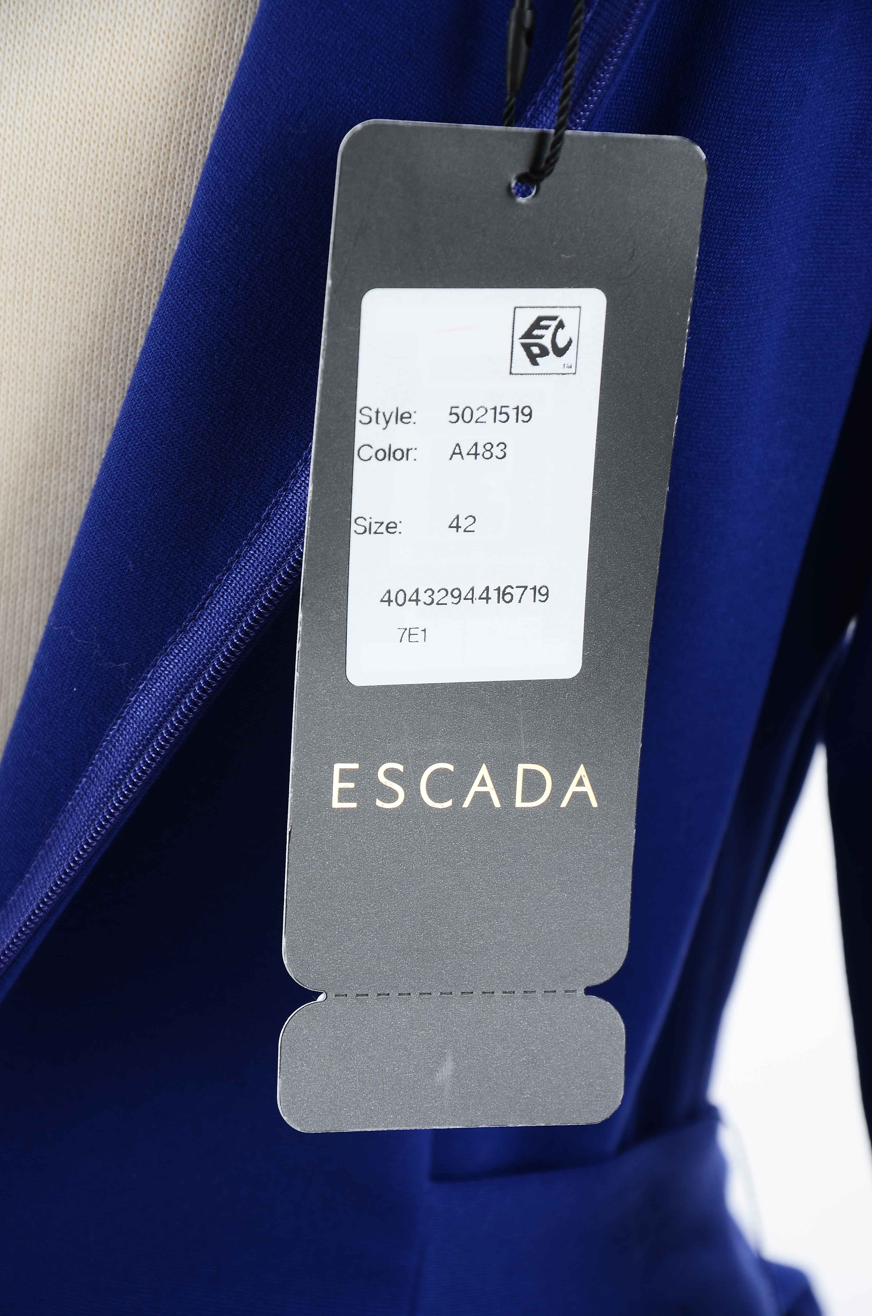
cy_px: 658
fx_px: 5748
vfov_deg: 13.1
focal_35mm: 158
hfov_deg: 8.7
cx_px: 436
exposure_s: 1/80
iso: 160
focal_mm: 105
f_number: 7.1
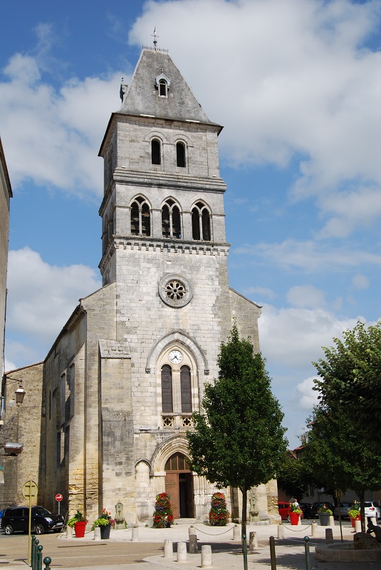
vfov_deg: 46.4
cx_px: 190
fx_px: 665
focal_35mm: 42
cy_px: 285
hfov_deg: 32.0
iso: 100
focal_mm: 28
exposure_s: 1/320
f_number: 9
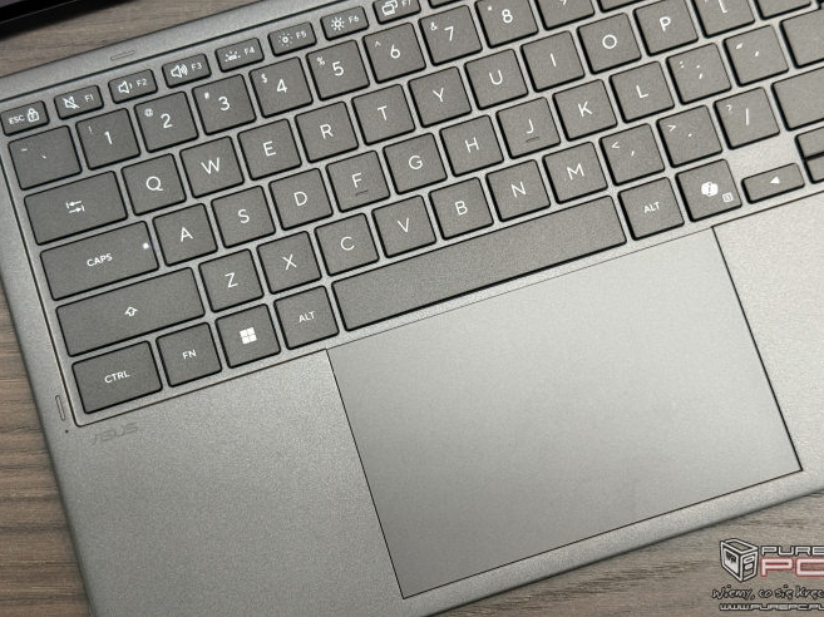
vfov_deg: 29.6
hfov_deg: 38.9
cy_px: 304
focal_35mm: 49
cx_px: 416
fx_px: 1166
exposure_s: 1/40
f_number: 1.78
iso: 250
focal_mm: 6.76
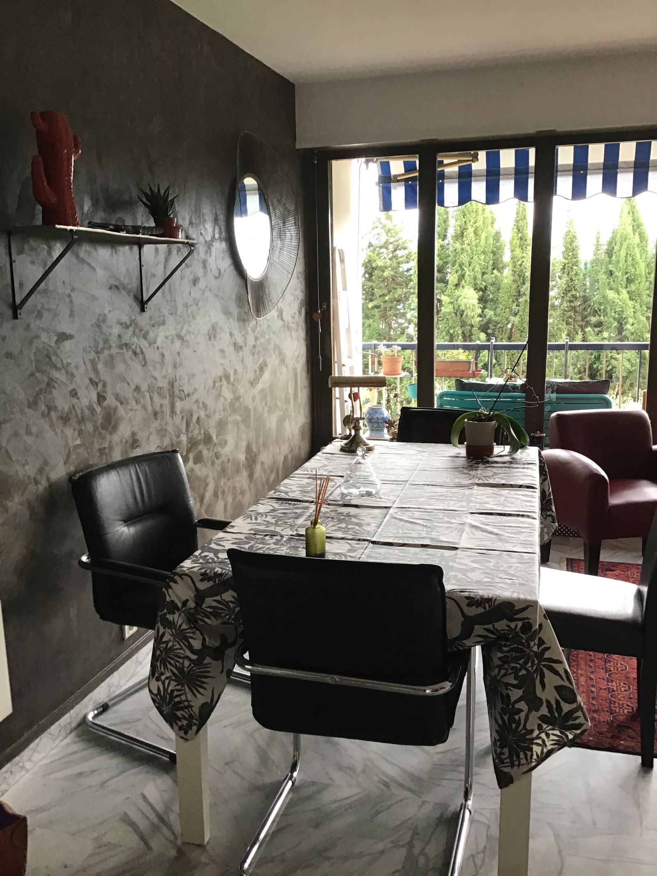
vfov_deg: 58.3
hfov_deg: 45.4
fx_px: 784
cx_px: 328
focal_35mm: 31
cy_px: 438
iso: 80
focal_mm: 3.3
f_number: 2.4
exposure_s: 1/33
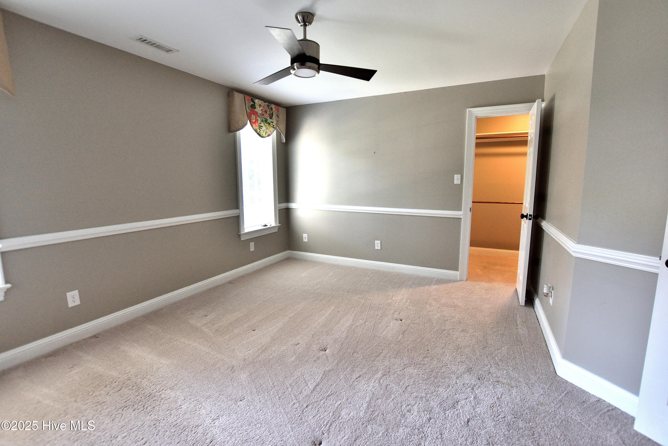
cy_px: 223
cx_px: 334
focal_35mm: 16
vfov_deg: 72.1
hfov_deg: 95.0
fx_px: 306
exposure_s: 1/80
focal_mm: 11
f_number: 4.5
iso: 400
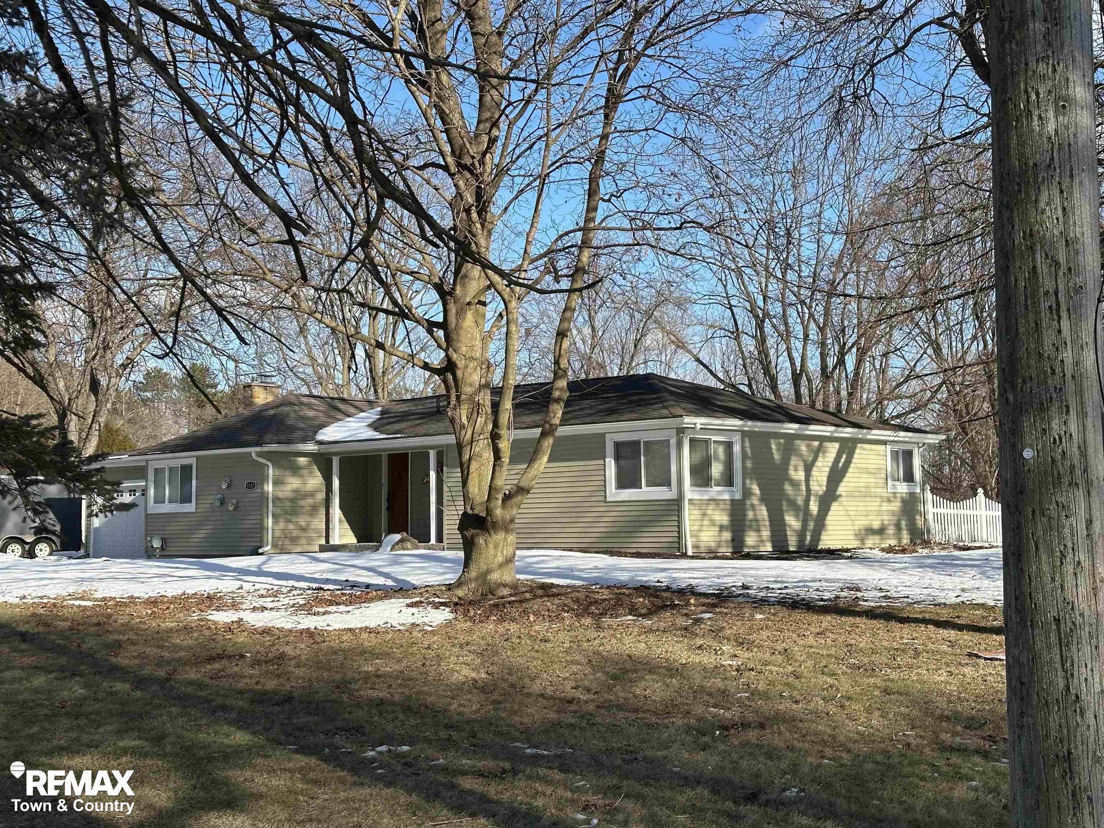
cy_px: 414
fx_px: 1531
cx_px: 552
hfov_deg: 39.7
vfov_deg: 30.3
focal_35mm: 48
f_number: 1.78
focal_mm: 6.86
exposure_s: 1/3155
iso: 64
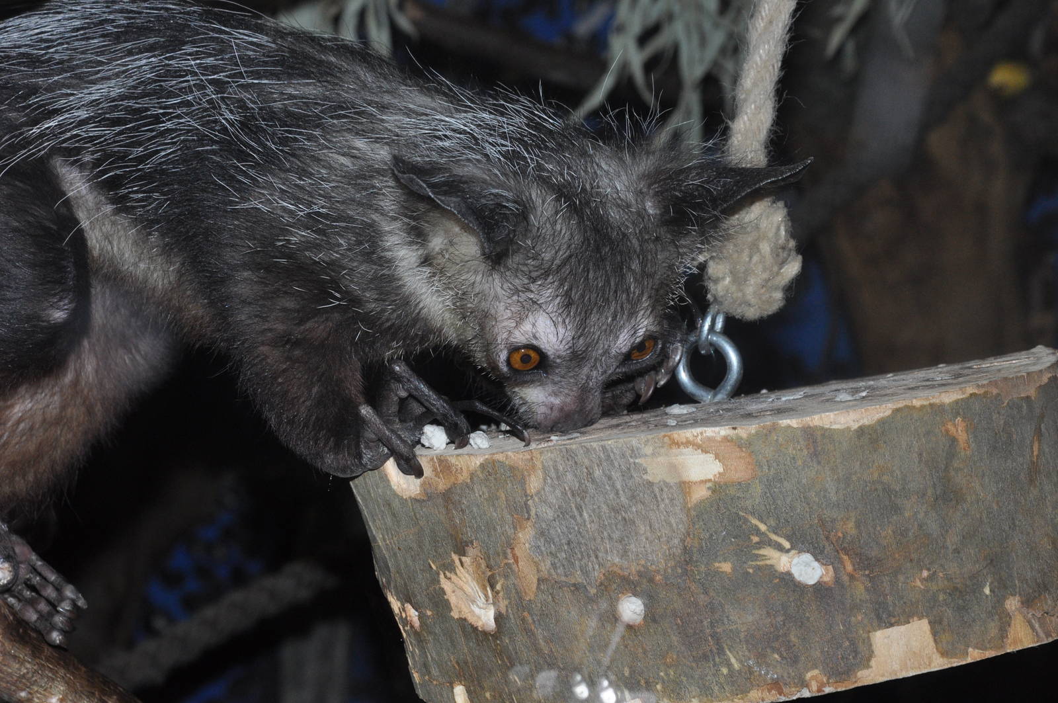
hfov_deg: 14.0
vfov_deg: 9.3
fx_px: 4315
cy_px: 352
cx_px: 529
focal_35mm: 147
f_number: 11
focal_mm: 98
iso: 800
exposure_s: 1/60
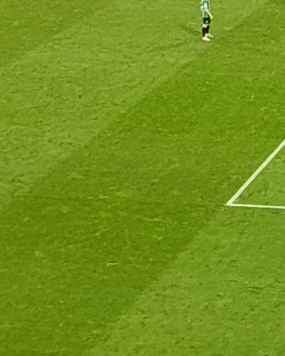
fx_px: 1971
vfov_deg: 10.2
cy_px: -75
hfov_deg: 7.9
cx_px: 553
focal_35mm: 187
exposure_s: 1/100
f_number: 1.88
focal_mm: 5.56
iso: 64
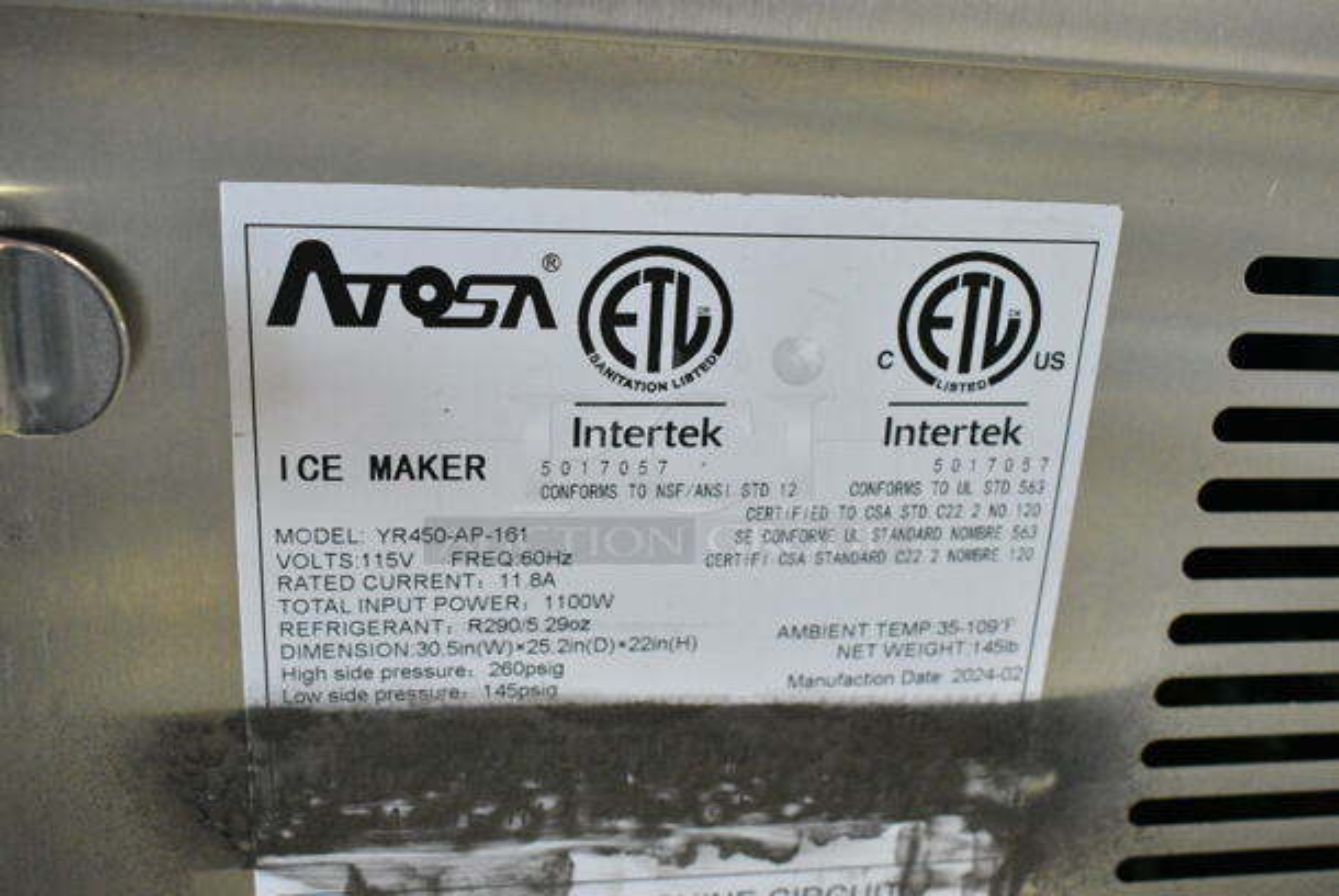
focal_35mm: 40
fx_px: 1508
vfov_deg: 33.1
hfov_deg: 47.9
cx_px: 670
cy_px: 448
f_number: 7.1
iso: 6400
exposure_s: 1/200
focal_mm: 27
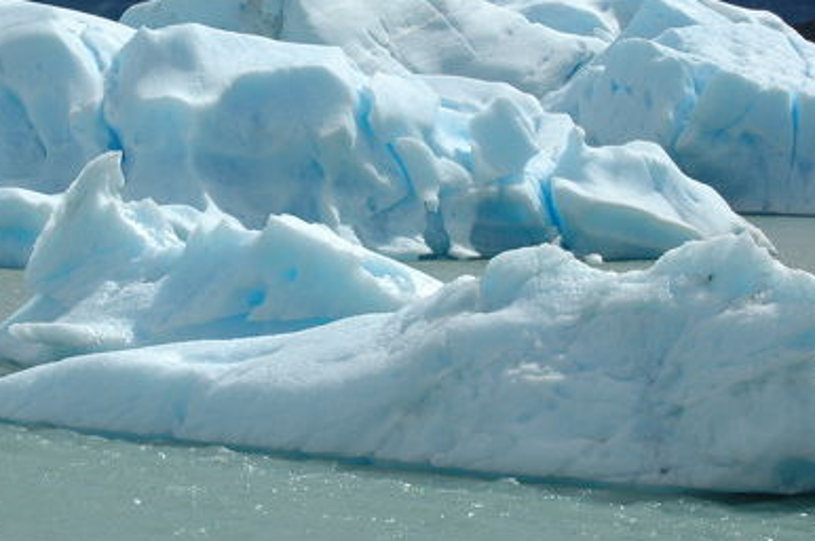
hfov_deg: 11.6
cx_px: 148
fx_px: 4000
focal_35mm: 177
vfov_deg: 7.7
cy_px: 146
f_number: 16
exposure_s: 1/1000
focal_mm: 70
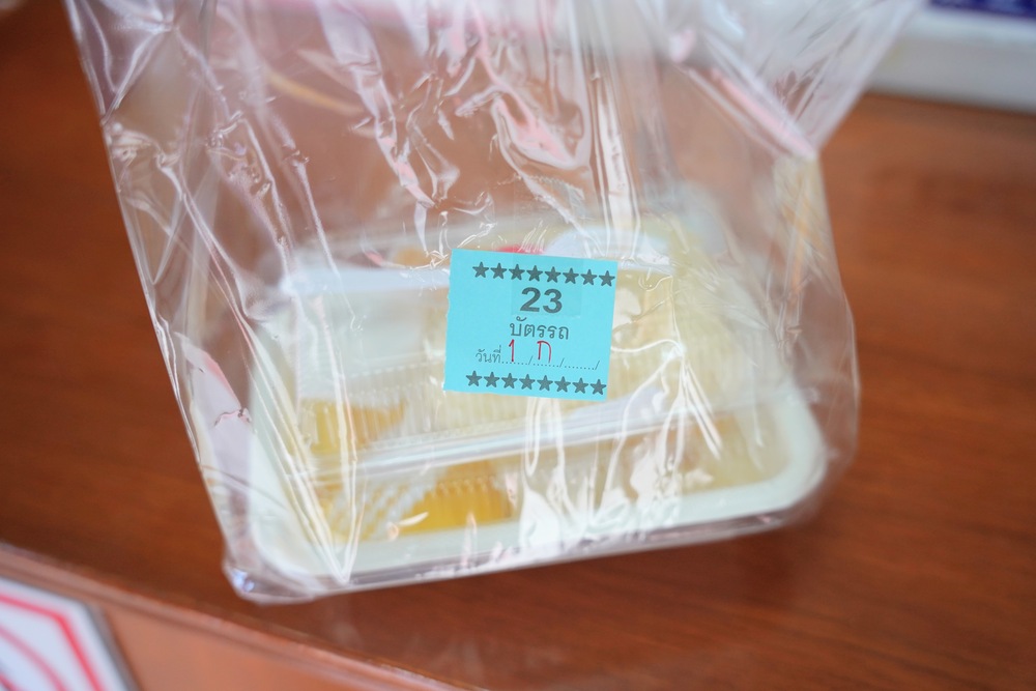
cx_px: 518
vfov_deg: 35.6
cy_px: 346
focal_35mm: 37
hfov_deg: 51.4
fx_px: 1076
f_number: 4
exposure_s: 1/160
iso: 1000
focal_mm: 37.4
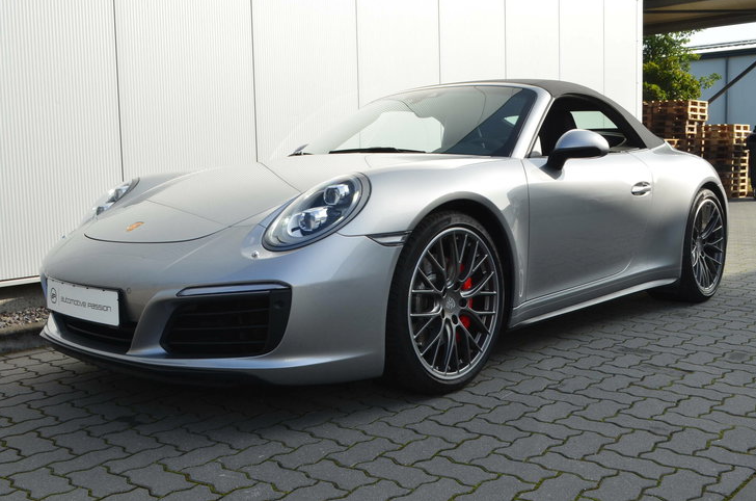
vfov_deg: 34.9
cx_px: 364
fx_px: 796
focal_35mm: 38
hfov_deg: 50.8
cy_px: 238
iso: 200
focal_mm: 24
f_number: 11
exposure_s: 1/100
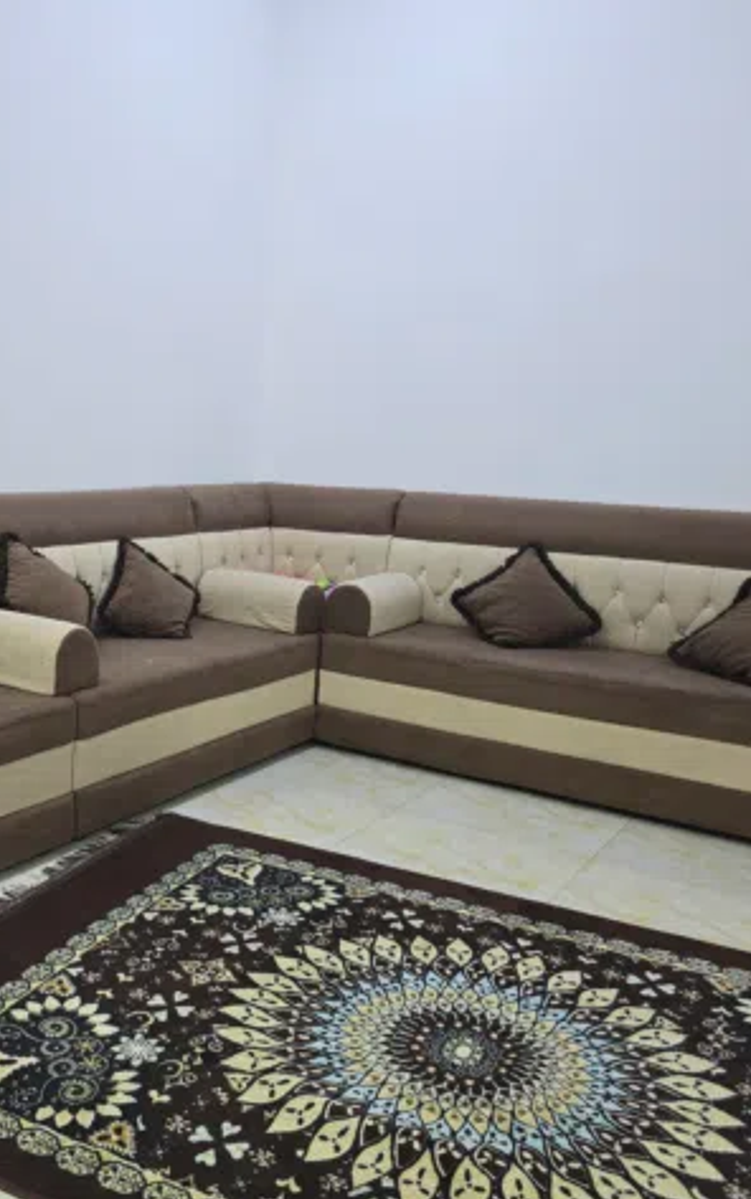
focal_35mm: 33
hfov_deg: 36.8
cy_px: 606
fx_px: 1080
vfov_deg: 58.1
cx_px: 132
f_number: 1.7
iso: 200
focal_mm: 6.3
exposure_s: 1/180
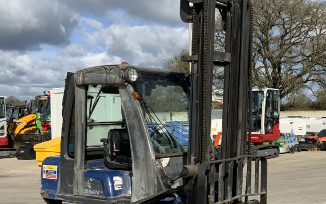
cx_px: 246
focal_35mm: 53
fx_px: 471
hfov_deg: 37.2
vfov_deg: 24.3
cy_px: 131
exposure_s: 1/2538
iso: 16
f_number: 1.8
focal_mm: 3
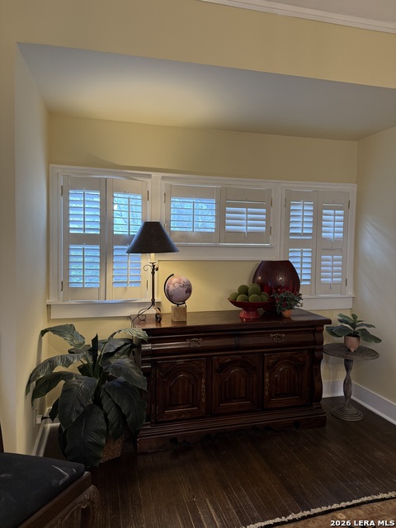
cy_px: 264
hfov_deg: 56.8
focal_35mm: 24
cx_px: 198
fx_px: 366
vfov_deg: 71.6
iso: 160
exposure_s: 1/60
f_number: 1.78
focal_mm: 6.76
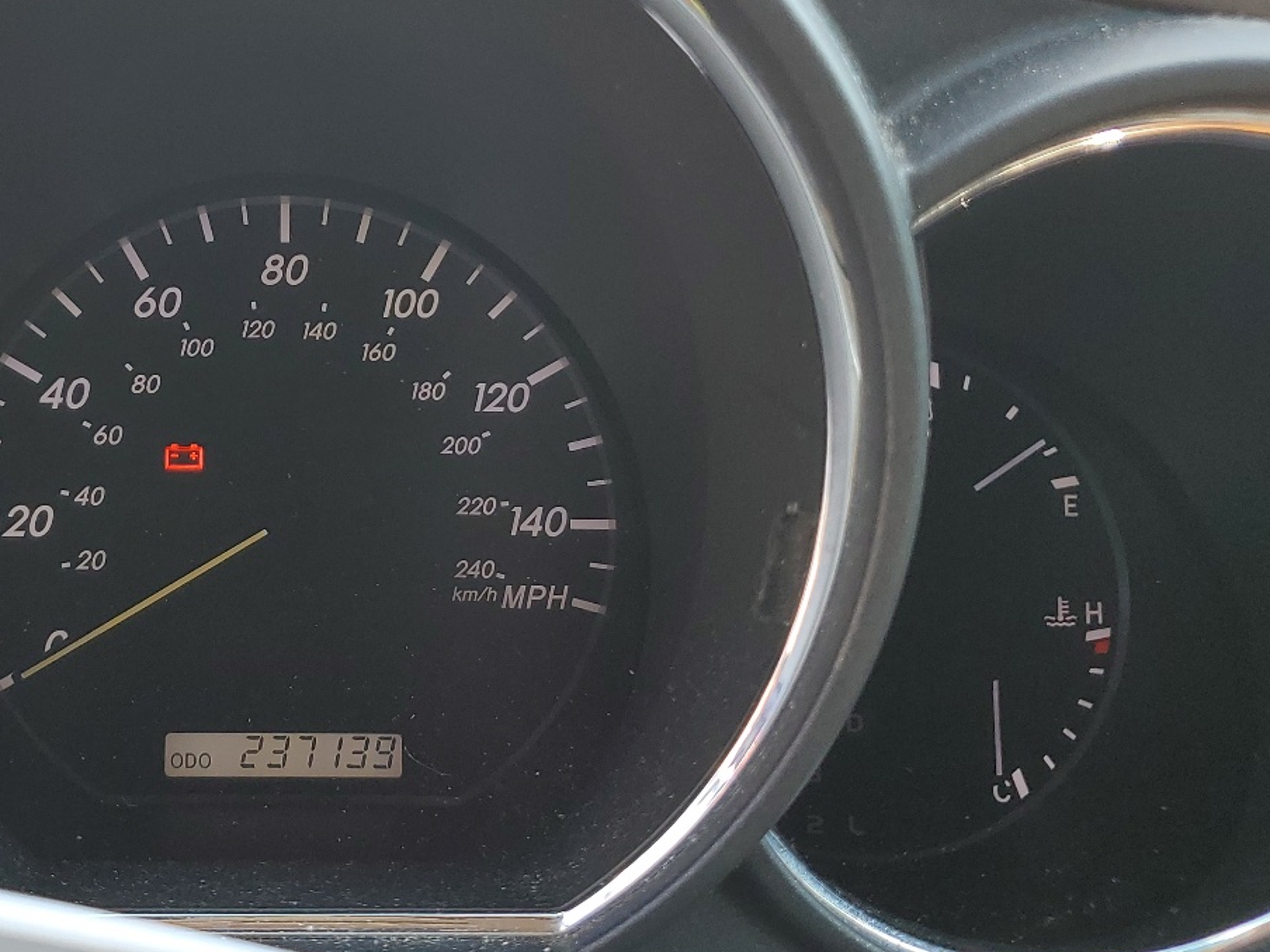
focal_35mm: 46
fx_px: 1688
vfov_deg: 31.5
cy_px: 393
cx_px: 264
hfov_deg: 39.7
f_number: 1.5
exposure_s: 1/179
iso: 50
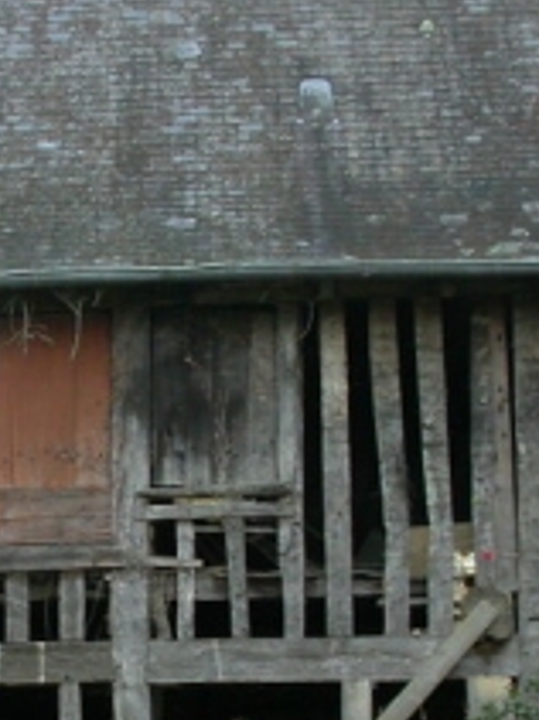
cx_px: -20
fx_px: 2556
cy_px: 553
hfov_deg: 11.9
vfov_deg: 15.9
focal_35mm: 123
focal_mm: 7.85
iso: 100
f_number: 4.7
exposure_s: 1/155
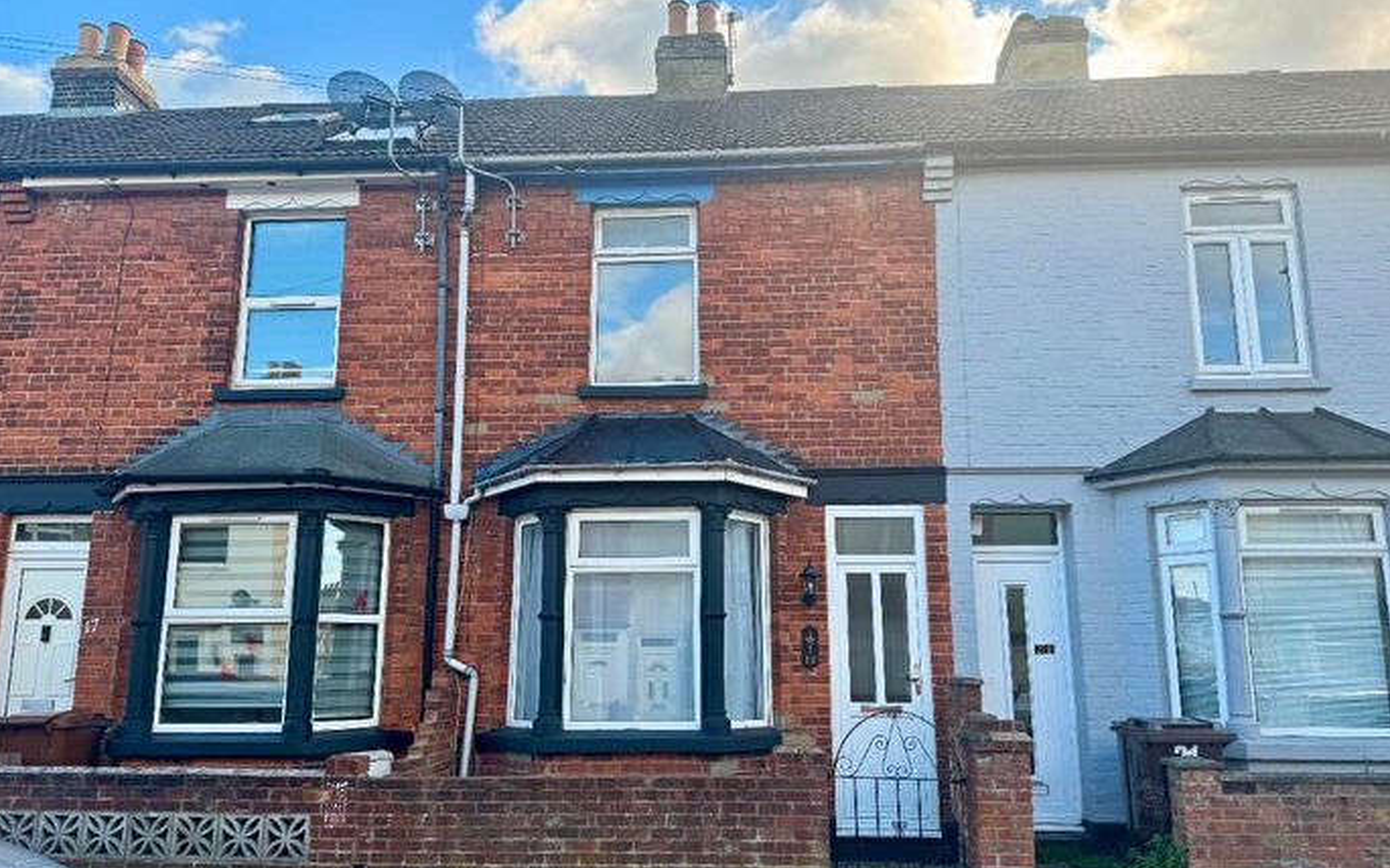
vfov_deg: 47.5
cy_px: 482
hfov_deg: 70.4
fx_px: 985
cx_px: 688
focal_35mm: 26
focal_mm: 6.76
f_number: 1.78
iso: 80
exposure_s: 1/651
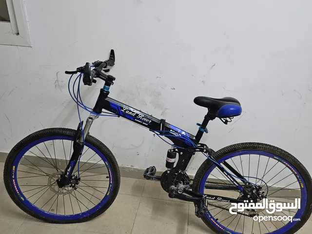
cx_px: 156
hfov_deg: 73.9
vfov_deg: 58.9
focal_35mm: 23
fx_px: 207
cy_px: 117
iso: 640
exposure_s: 1/50
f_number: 1.8
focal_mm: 5.4
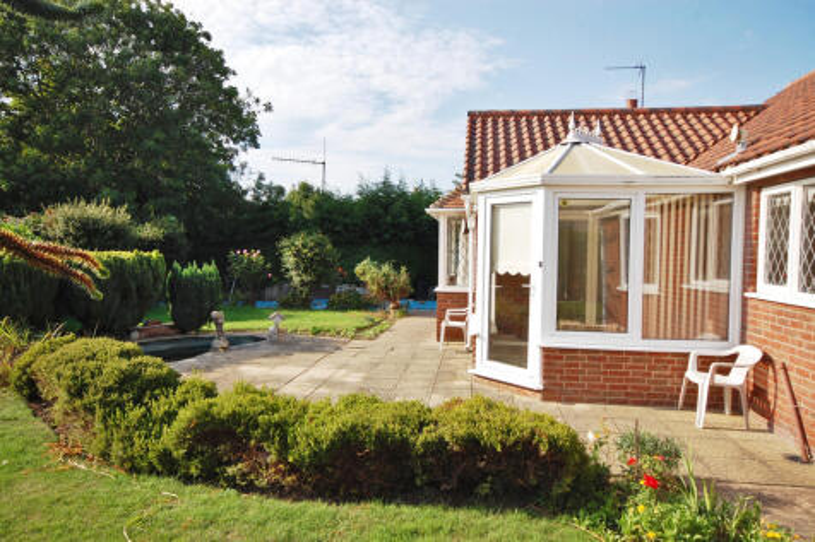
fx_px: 543
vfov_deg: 53.1
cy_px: 271
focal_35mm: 24
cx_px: 408
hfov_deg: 73.8
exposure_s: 1/250
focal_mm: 16
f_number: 8
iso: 200
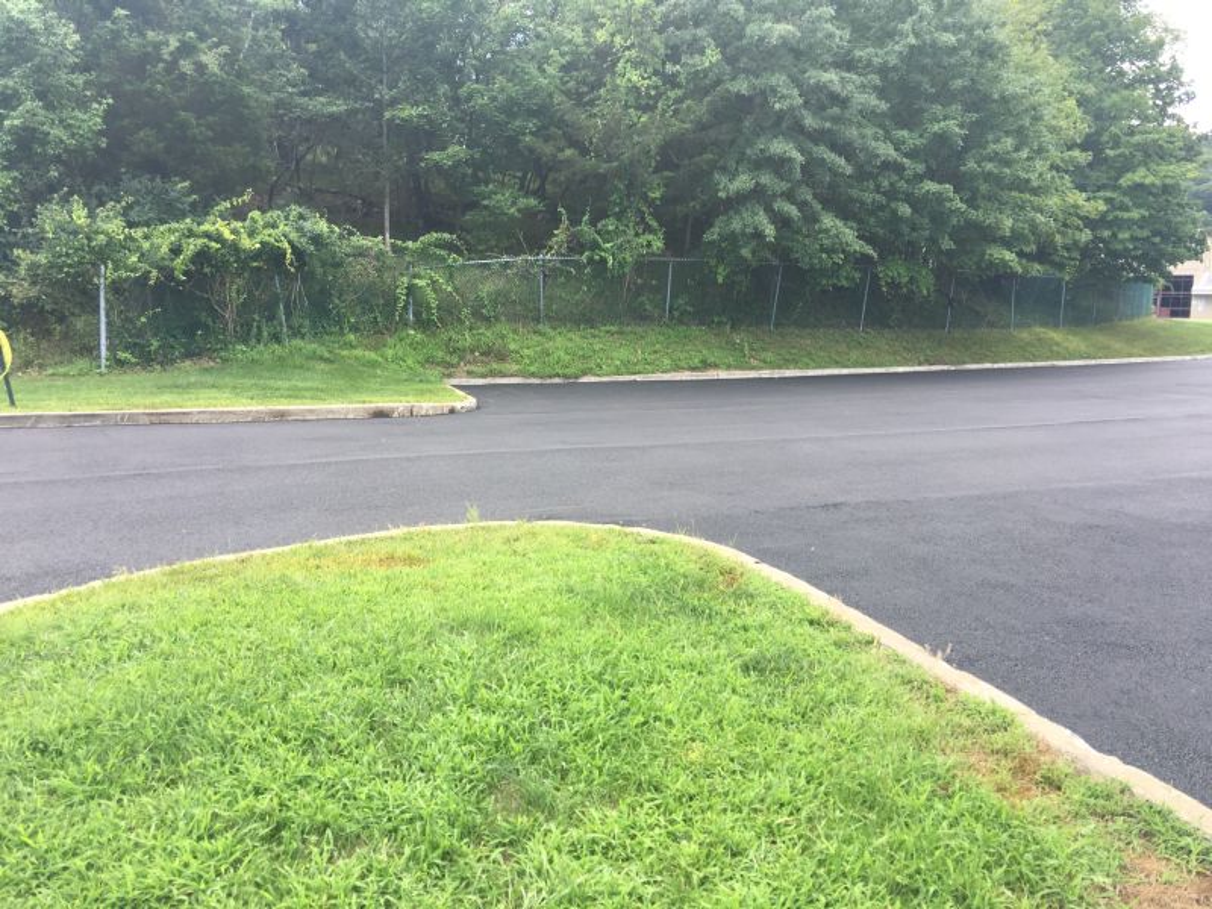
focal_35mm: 29
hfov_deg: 61.7
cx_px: 606
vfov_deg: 48.2
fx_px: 1015
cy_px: 454
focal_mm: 4.15
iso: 25
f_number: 2.2
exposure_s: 1/245
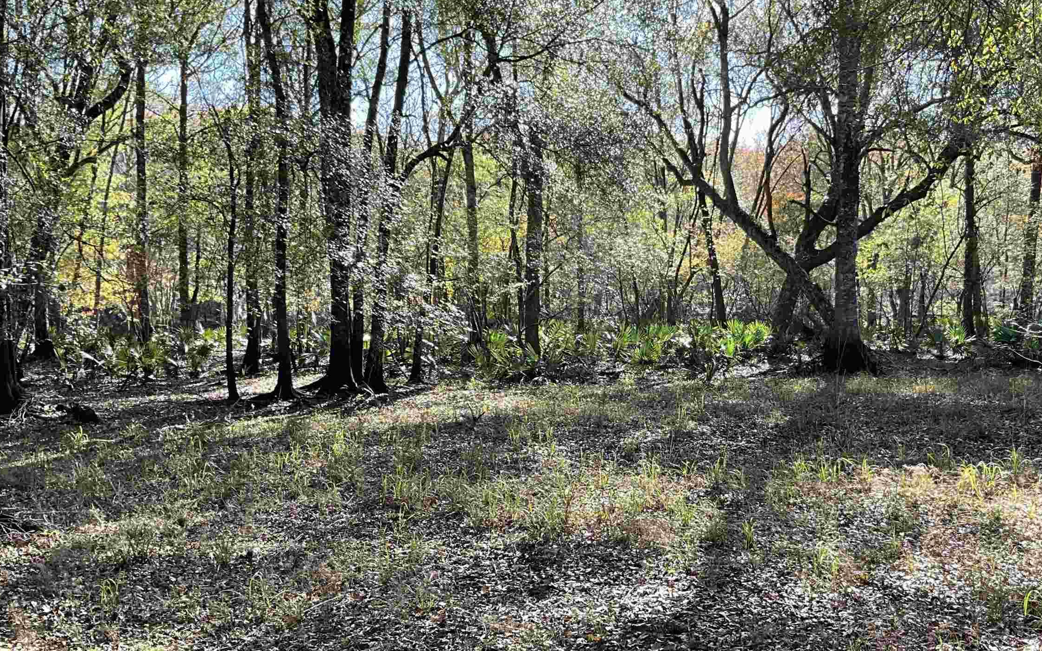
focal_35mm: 42
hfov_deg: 46.5
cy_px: 378
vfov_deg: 30.5
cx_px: 690
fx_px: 1193
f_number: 1.8
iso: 20
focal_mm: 3
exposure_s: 1/168
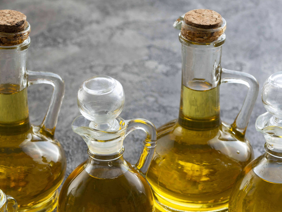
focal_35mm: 195
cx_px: 78
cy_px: 152
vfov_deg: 7.6
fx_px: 1589
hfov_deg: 10.1
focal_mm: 105
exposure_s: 1/200
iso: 200
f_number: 9
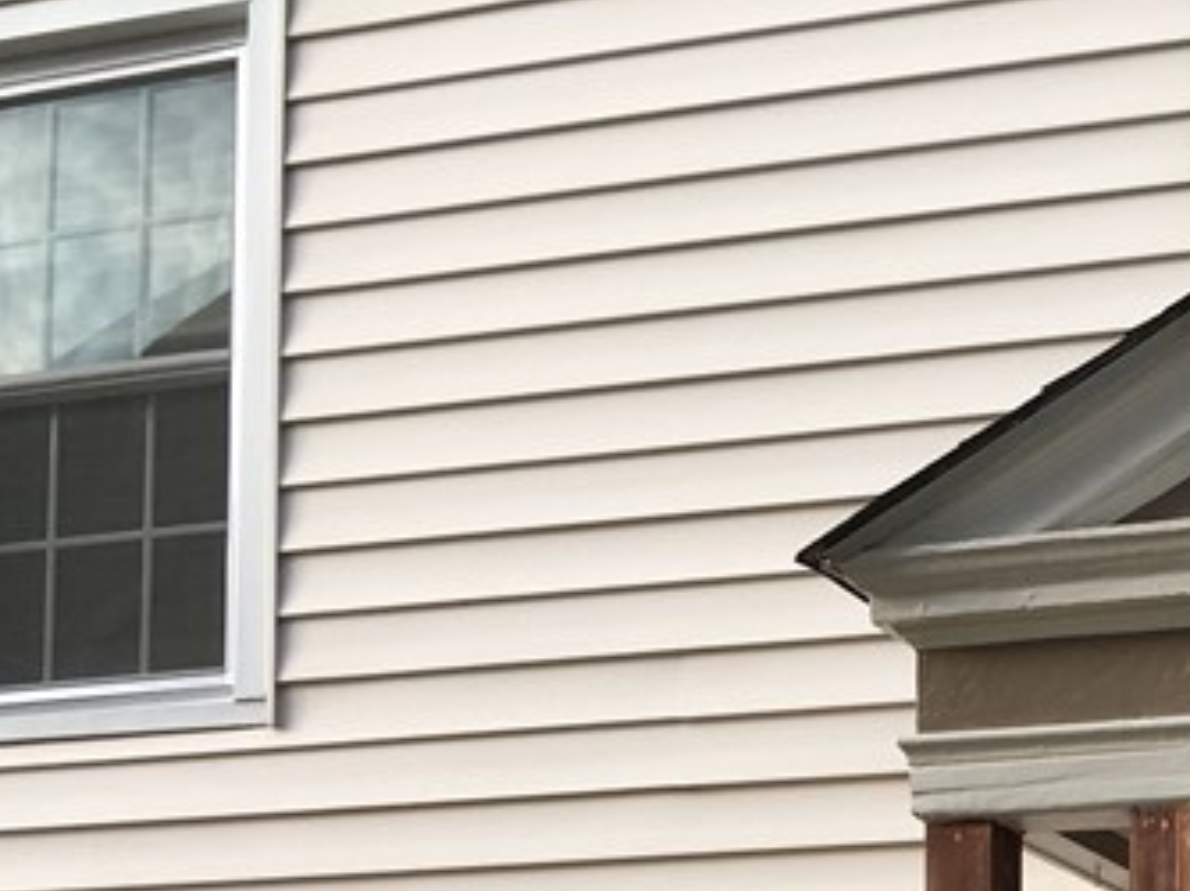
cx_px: 1386
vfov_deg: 15.3
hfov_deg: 20.7
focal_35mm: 89
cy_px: 1344
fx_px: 3057
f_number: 2.2
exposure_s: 1/153
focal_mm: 4.15
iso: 25
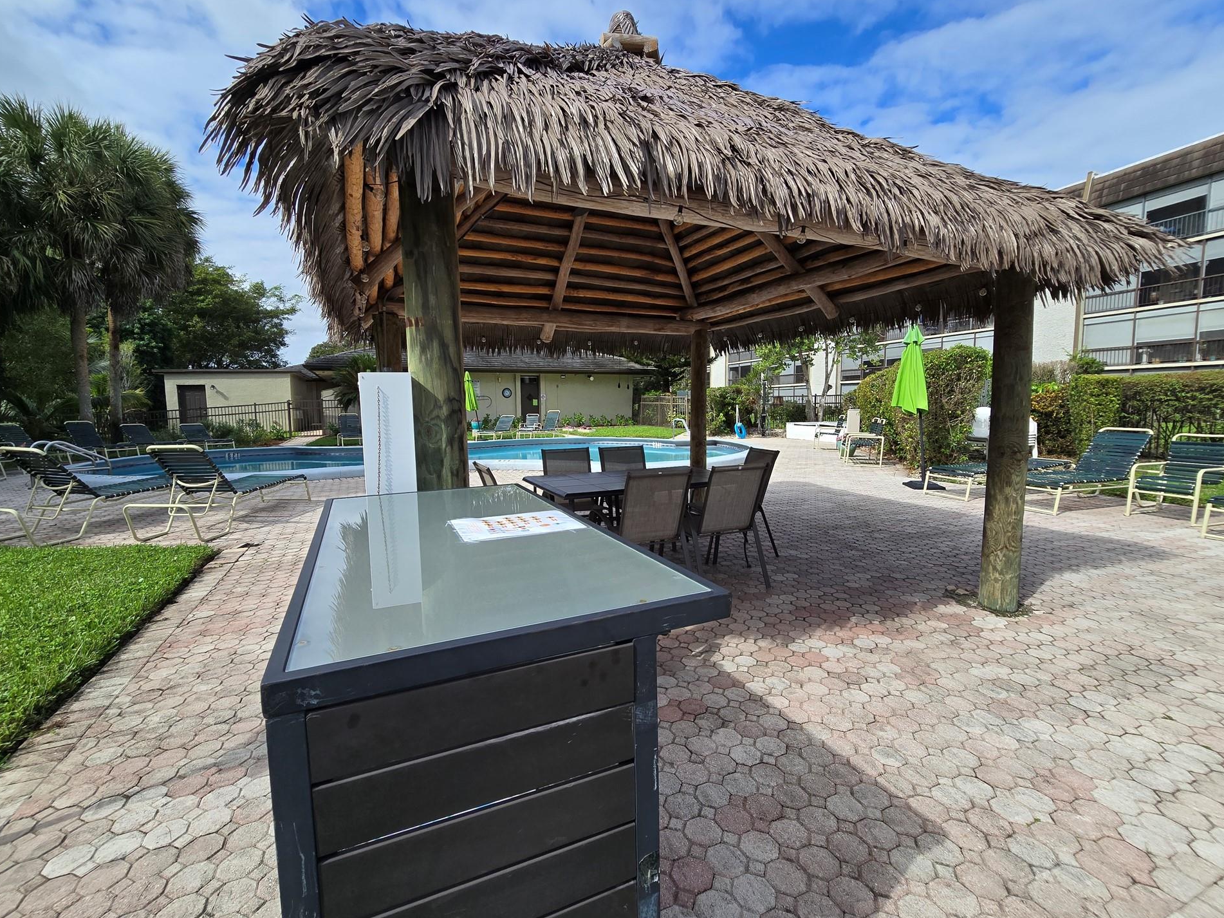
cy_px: 460
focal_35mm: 14
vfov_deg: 85.7
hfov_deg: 102.1
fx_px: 495
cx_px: 599
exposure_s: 1/1967
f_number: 2.2
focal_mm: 2.2
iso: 50
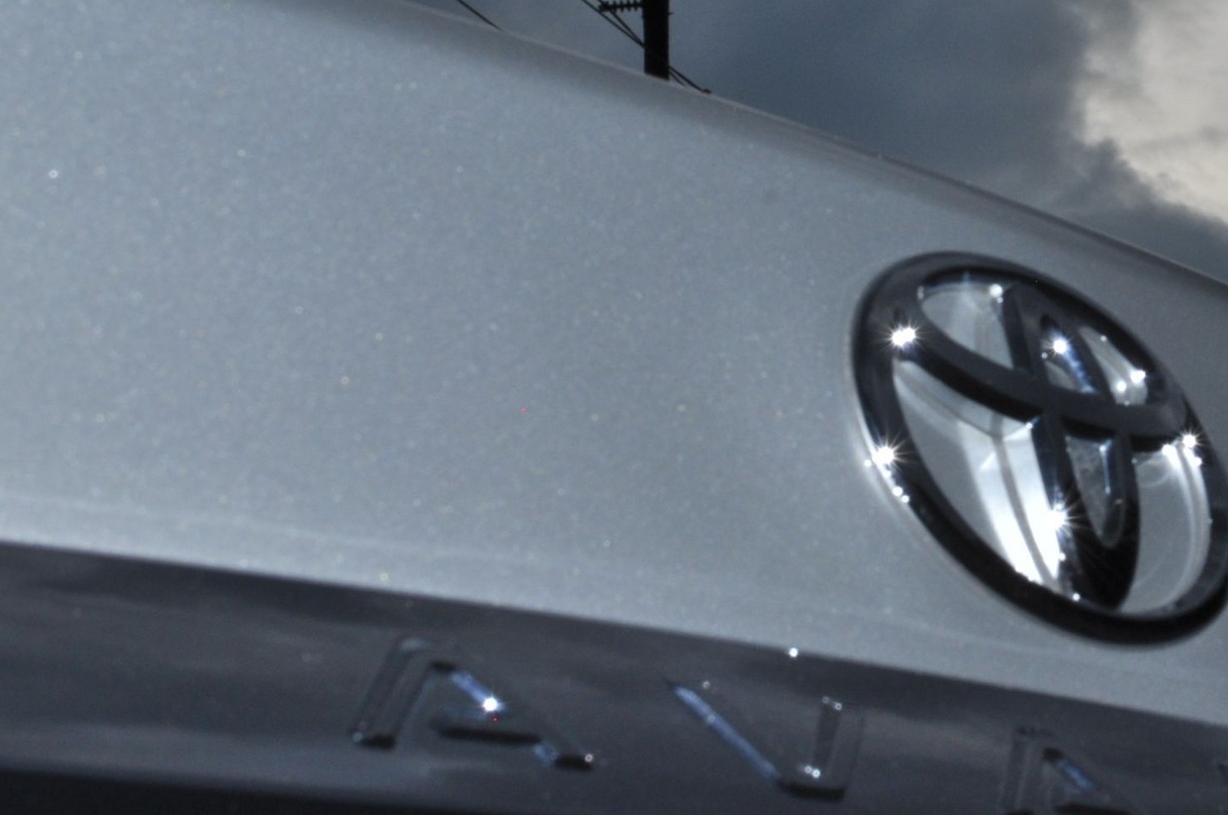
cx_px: 1010
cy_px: 171
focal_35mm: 108
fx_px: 3681
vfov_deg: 12.6
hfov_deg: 18.7
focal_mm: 35
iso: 200
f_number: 18
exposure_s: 1/200
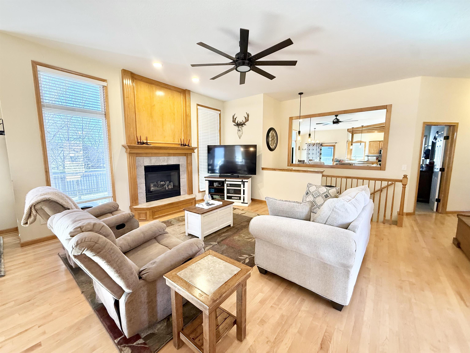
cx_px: 235
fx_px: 190
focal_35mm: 14
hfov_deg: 102.1
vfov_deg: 85.7
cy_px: 176
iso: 200
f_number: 2.2
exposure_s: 1/60
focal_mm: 2.22
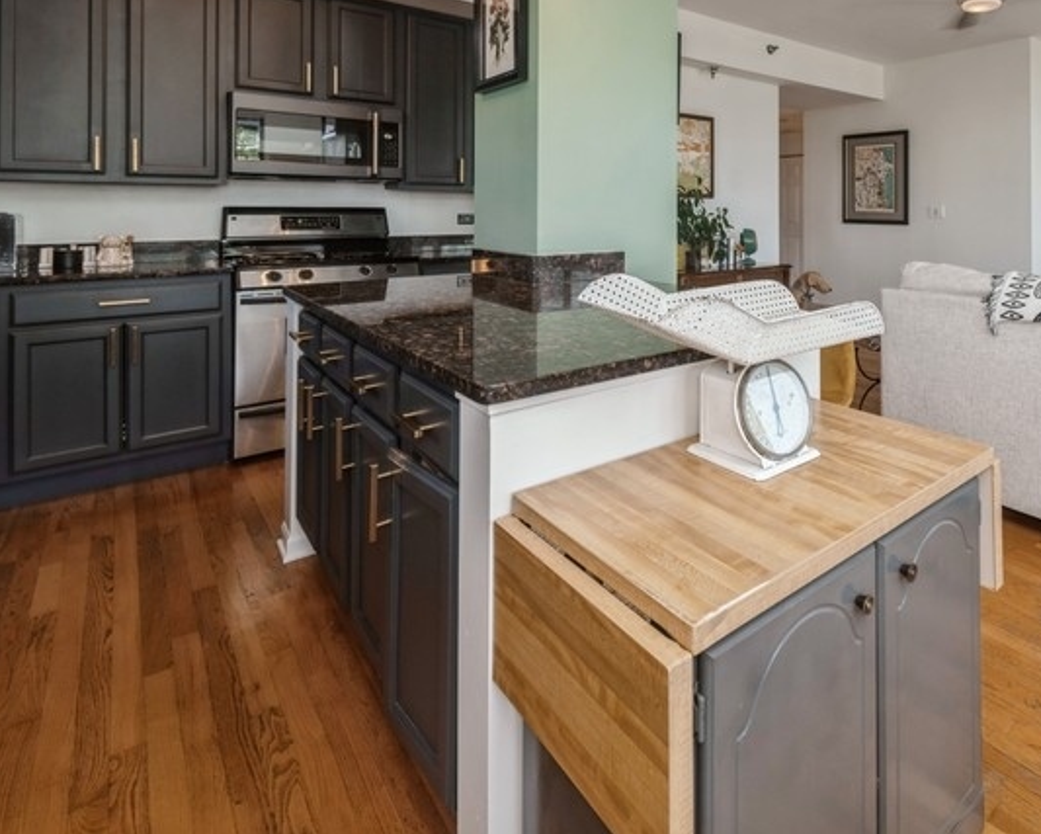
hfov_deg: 77.9
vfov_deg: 68.6
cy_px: 268
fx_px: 586
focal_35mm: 19
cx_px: 762
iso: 200
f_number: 8
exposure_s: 1/50
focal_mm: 12
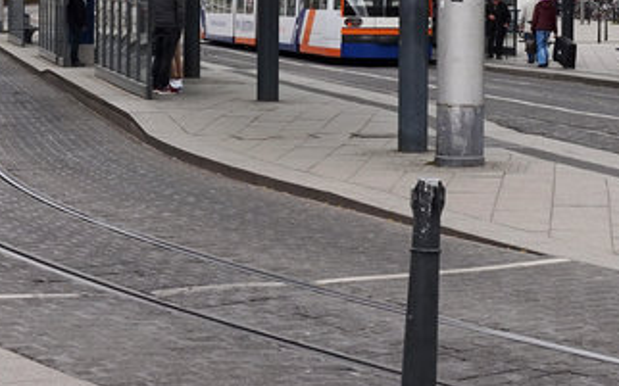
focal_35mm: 131
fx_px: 2207
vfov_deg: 9.9
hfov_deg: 16.0
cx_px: 340
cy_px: 6
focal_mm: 23
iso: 100
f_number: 7.1
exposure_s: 1/100
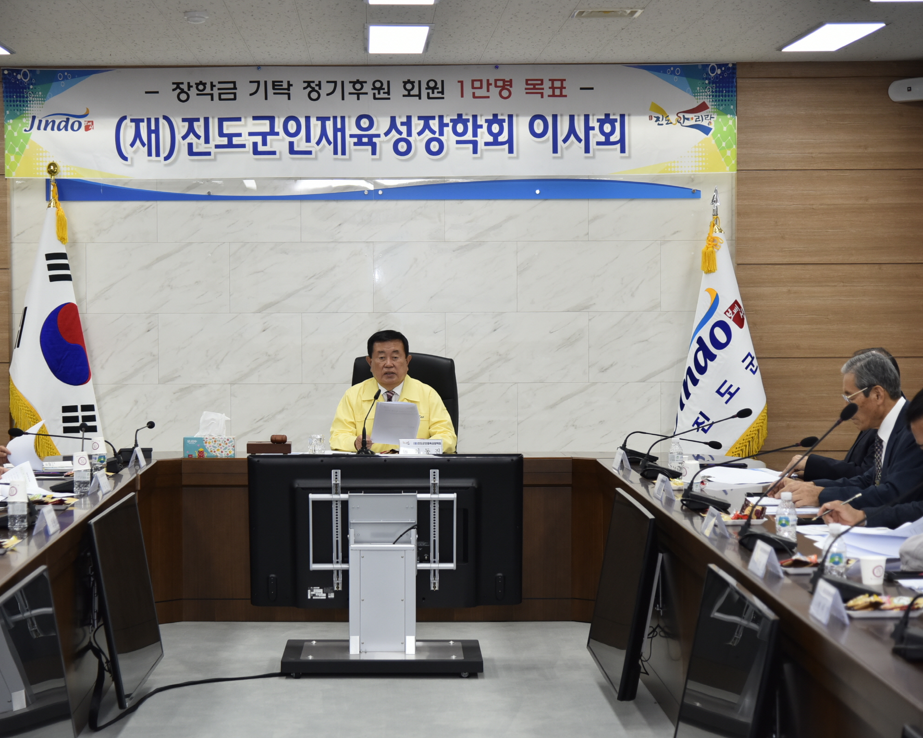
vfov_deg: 19.4
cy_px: 369
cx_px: 394
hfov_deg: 24.1
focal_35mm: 79
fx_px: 2158
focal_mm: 70
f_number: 4
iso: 500
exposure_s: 1/125
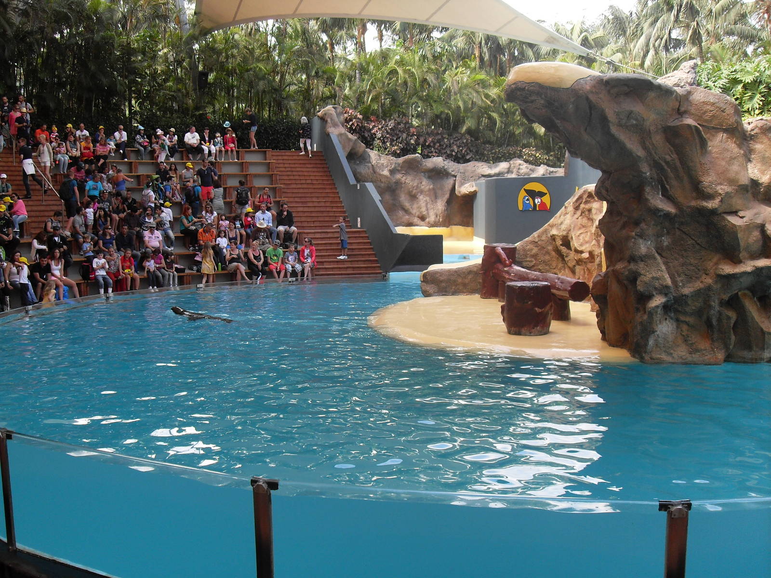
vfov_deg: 38.7
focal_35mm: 37
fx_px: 824
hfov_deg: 50.1
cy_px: 289
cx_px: 386
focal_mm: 6.3
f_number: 2.8
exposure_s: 1/125
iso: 80
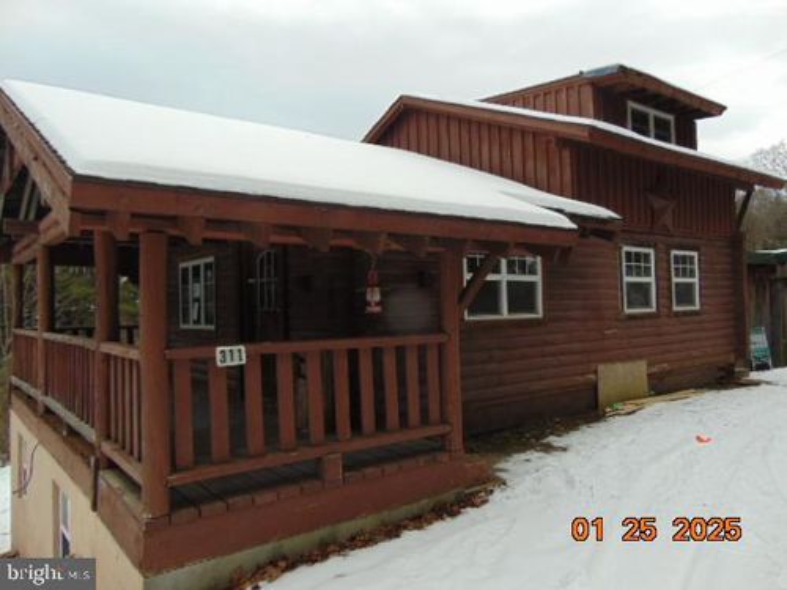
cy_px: 295
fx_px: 568
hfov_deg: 69.4
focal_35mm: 25
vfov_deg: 54.9
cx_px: 394
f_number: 3
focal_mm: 4.5
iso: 80
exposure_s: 1/320
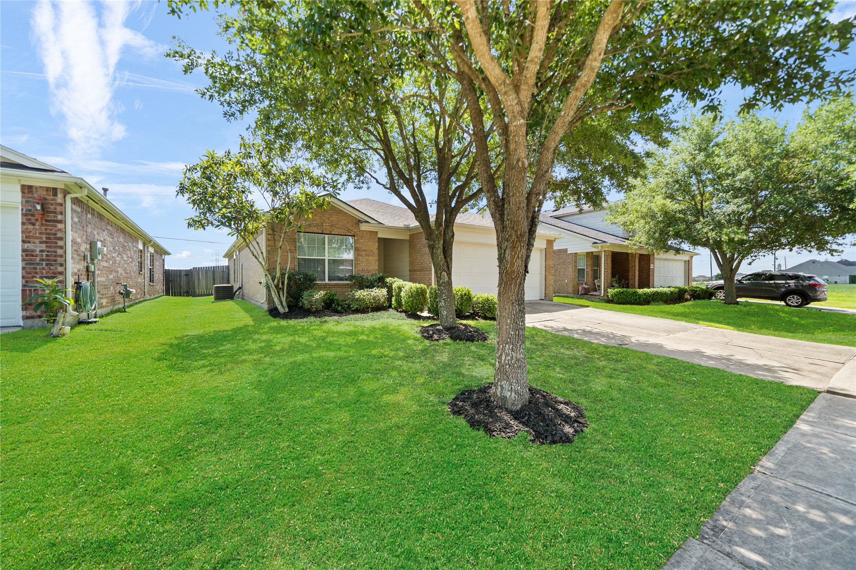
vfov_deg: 81.2
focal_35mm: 14
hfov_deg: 104.3
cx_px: 428
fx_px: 333
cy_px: 285
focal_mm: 14
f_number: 4
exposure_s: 1/160
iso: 100
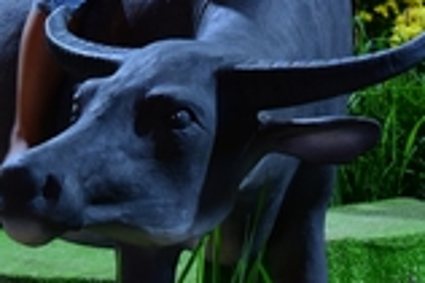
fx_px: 2335
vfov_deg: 6.8
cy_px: -186
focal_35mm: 198
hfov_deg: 10.4
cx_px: 132
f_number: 4.5
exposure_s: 1/25
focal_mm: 48
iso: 2000
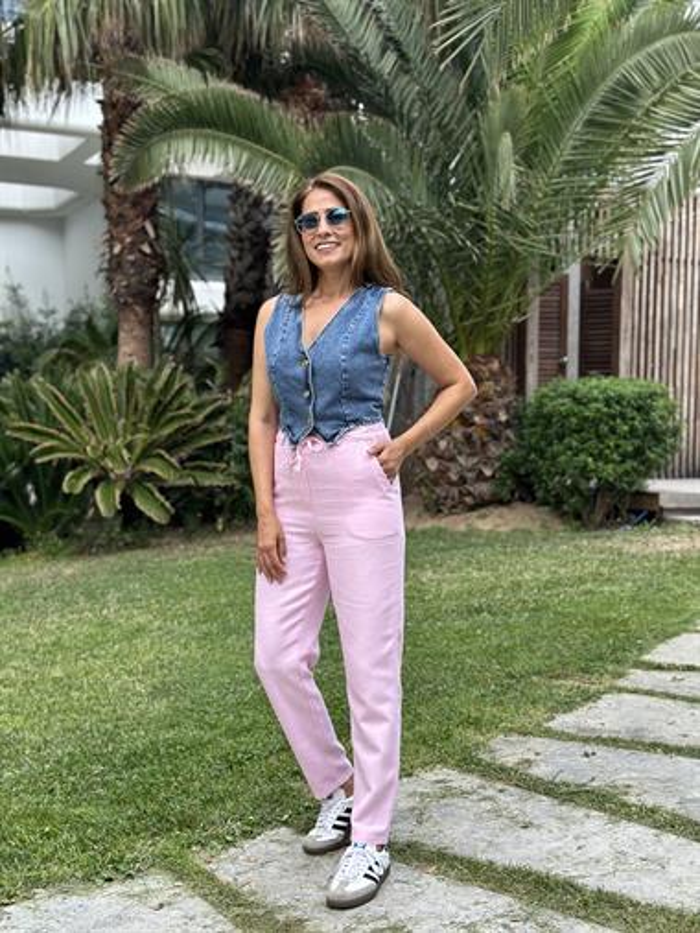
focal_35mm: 48
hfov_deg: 30.3
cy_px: 466
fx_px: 1293
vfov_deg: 39.6
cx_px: 350
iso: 80
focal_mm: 6.86
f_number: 1.78
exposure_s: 1/297
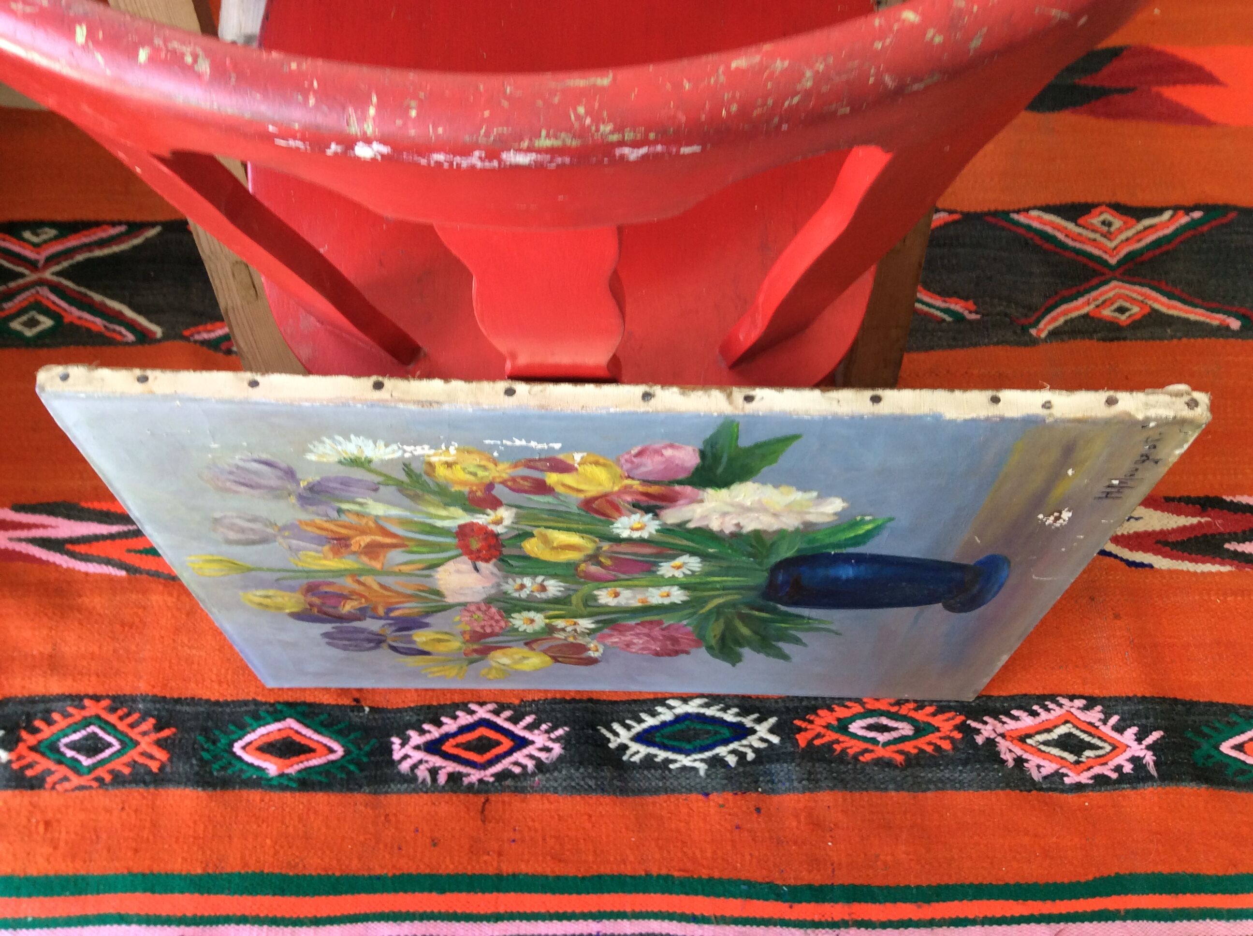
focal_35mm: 32
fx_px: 1157
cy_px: 468
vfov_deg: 44.1
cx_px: 626
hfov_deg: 56.9
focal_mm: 3.3
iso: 40
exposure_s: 1/25
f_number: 2.4
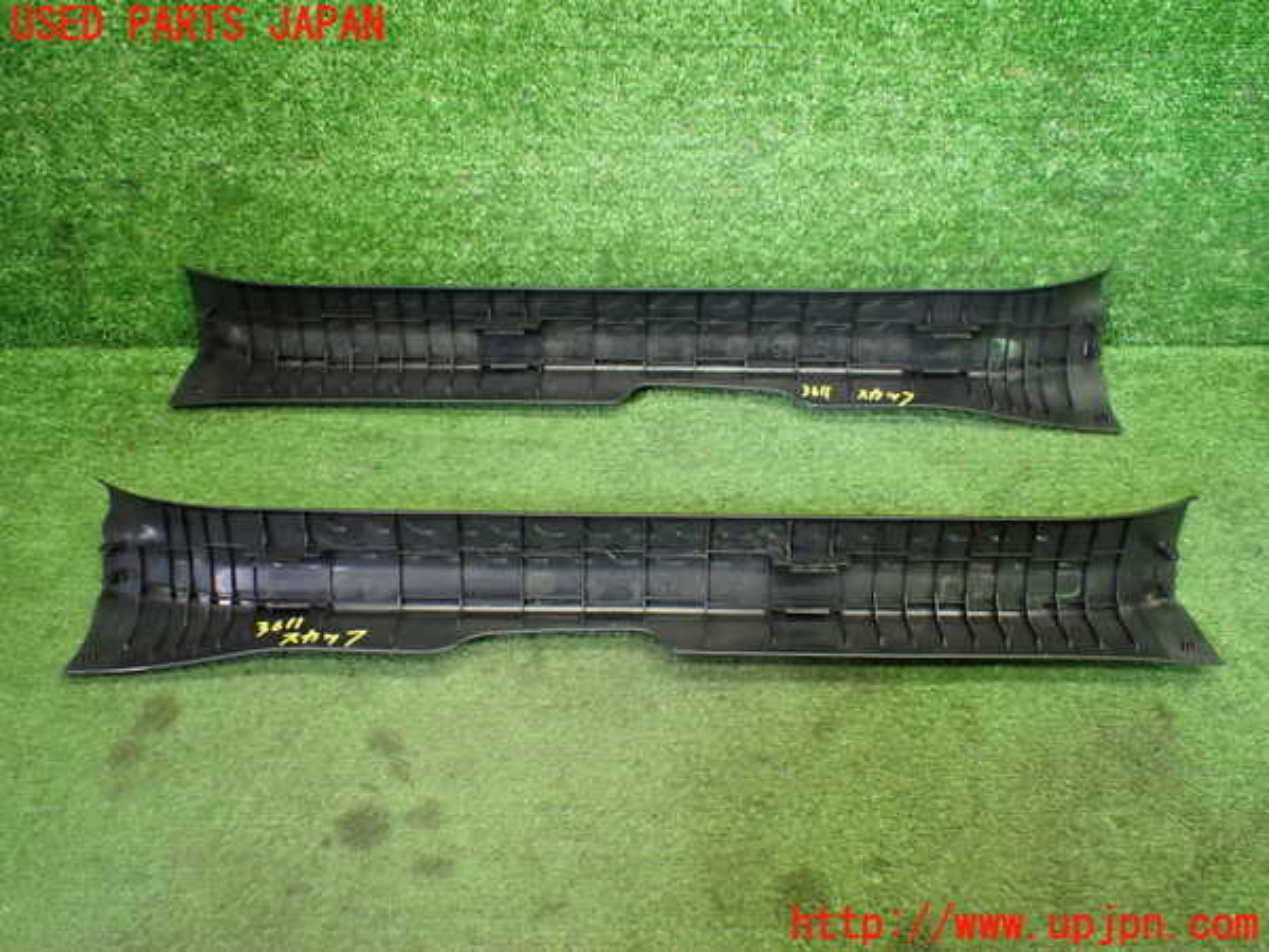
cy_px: 476
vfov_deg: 46.8
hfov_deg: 60.0
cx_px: 634
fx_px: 1100
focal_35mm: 30
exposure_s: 1/125
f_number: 2.3
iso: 800
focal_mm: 5.4
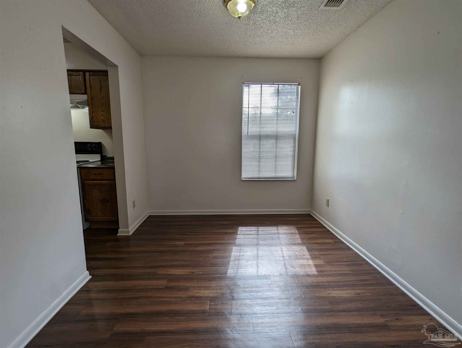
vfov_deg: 78.2
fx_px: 214
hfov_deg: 94.4
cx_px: 231
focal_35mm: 16
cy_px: 174
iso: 45
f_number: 2.2
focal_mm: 2.35
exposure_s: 1/226
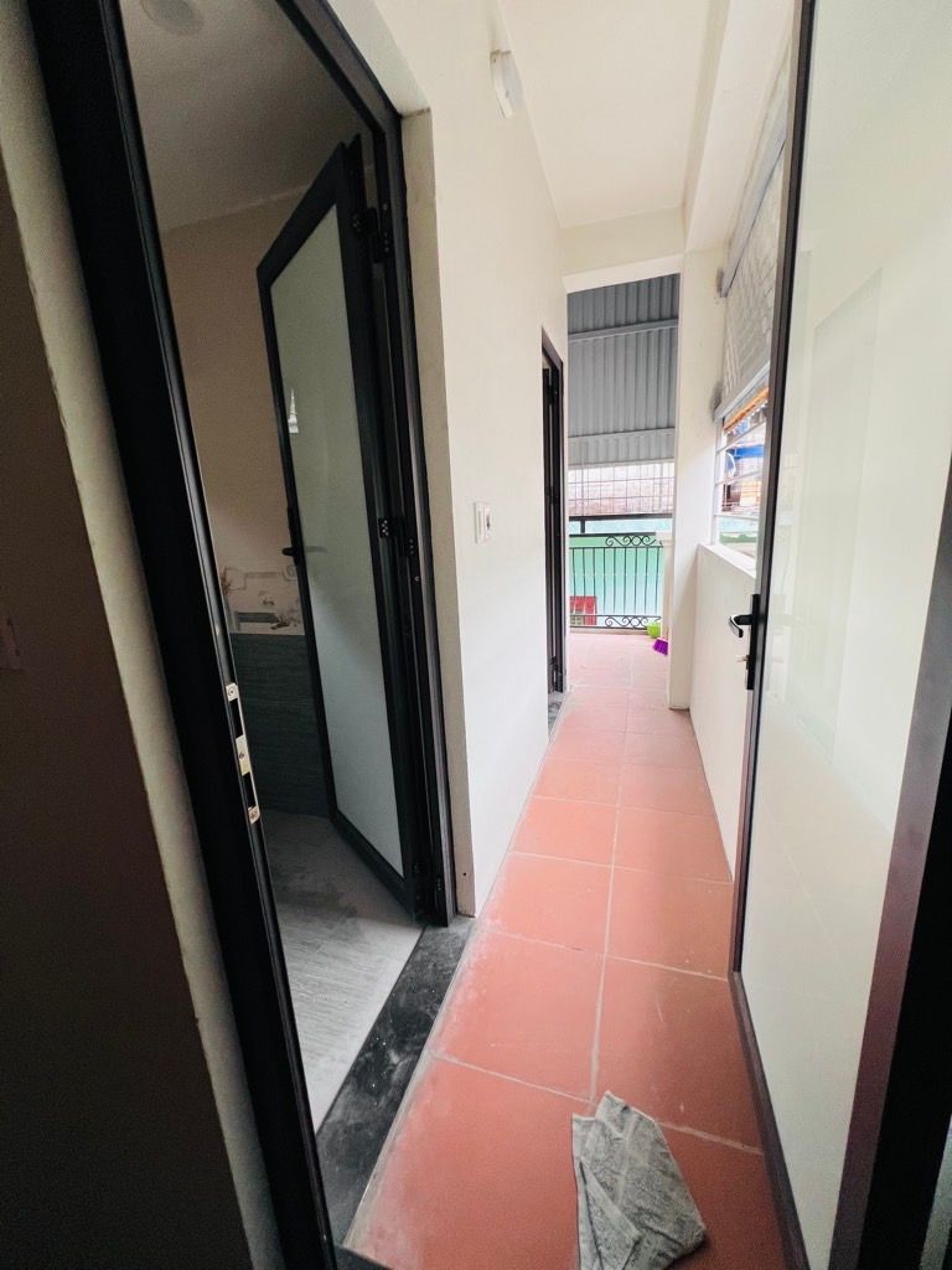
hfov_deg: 89.9
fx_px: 477
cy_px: 635
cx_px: 476
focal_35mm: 13
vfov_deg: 106.2
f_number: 1.8
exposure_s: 1/99
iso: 80
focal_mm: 1.57
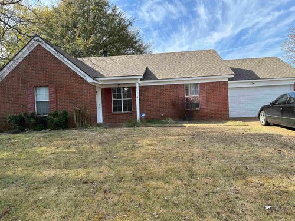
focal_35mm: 24
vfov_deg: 56.8
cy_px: 110
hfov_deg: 71.6
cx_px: 148
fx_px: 205
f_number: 1.78
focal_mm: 6.86
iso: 80
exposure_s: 1/1321
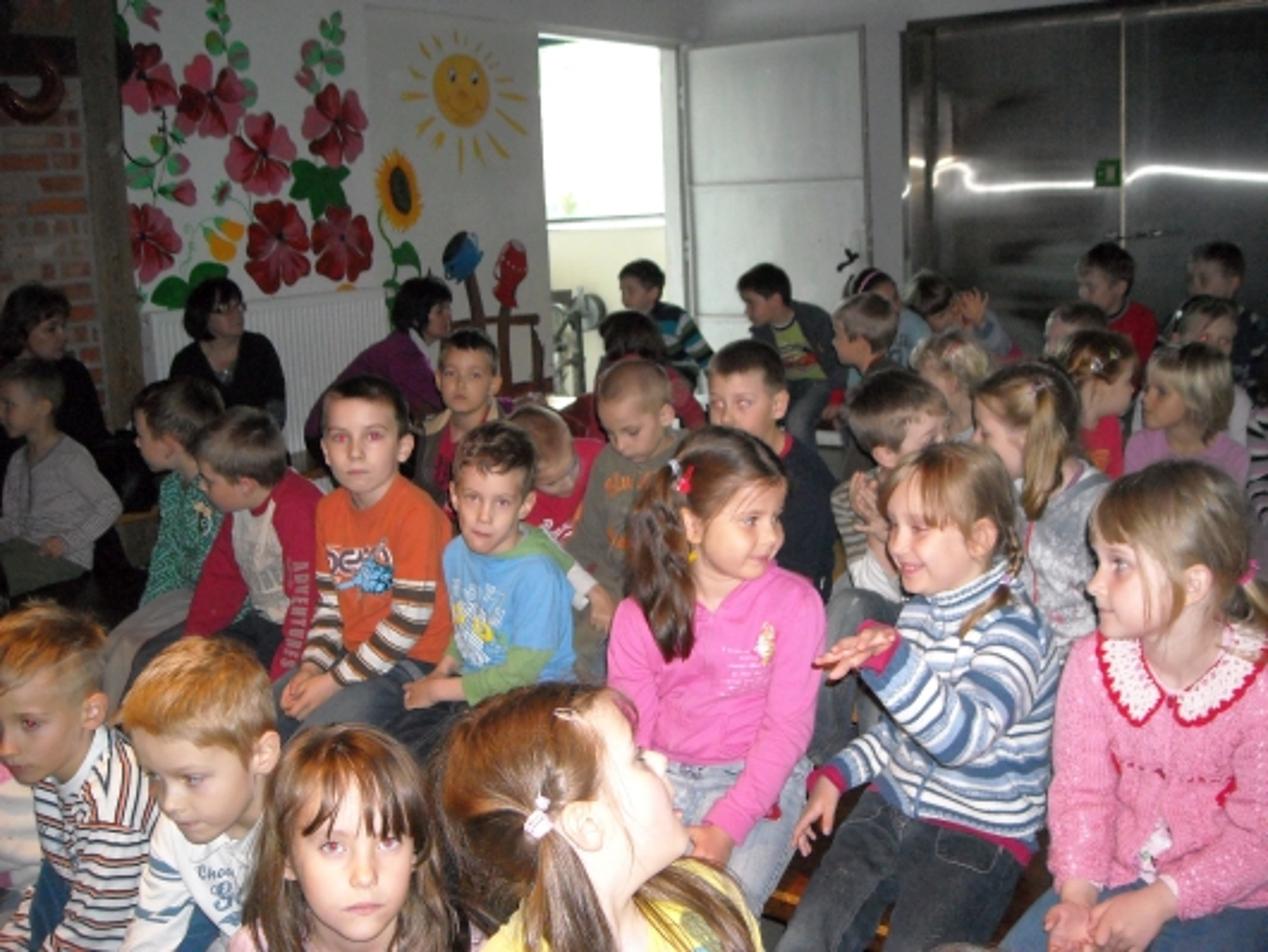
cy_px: 476
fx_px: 1283
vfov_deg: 40.7
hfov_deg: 52.6
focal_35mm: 35
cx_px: 634
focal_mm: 5.7
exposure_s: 1/60
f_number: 2.8
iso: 400
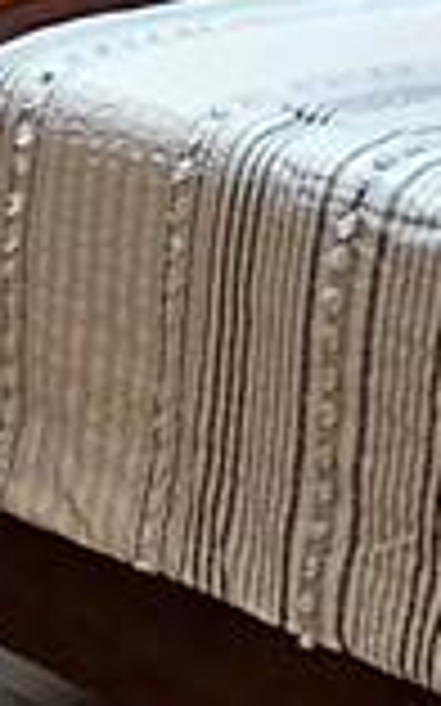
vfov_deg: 14.8
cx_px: 158
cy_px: 139
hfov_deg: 9.4
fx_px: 2695
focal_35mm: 140
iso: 500
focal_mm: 2.2
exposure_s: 1/30
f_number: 2.2
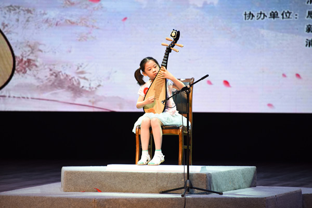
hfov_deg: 8.2
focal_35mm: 250
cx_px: 156
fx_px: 2166
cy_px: 104
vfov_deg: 5.5
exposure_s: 1/200
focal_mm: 250
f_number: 5.6
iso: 900
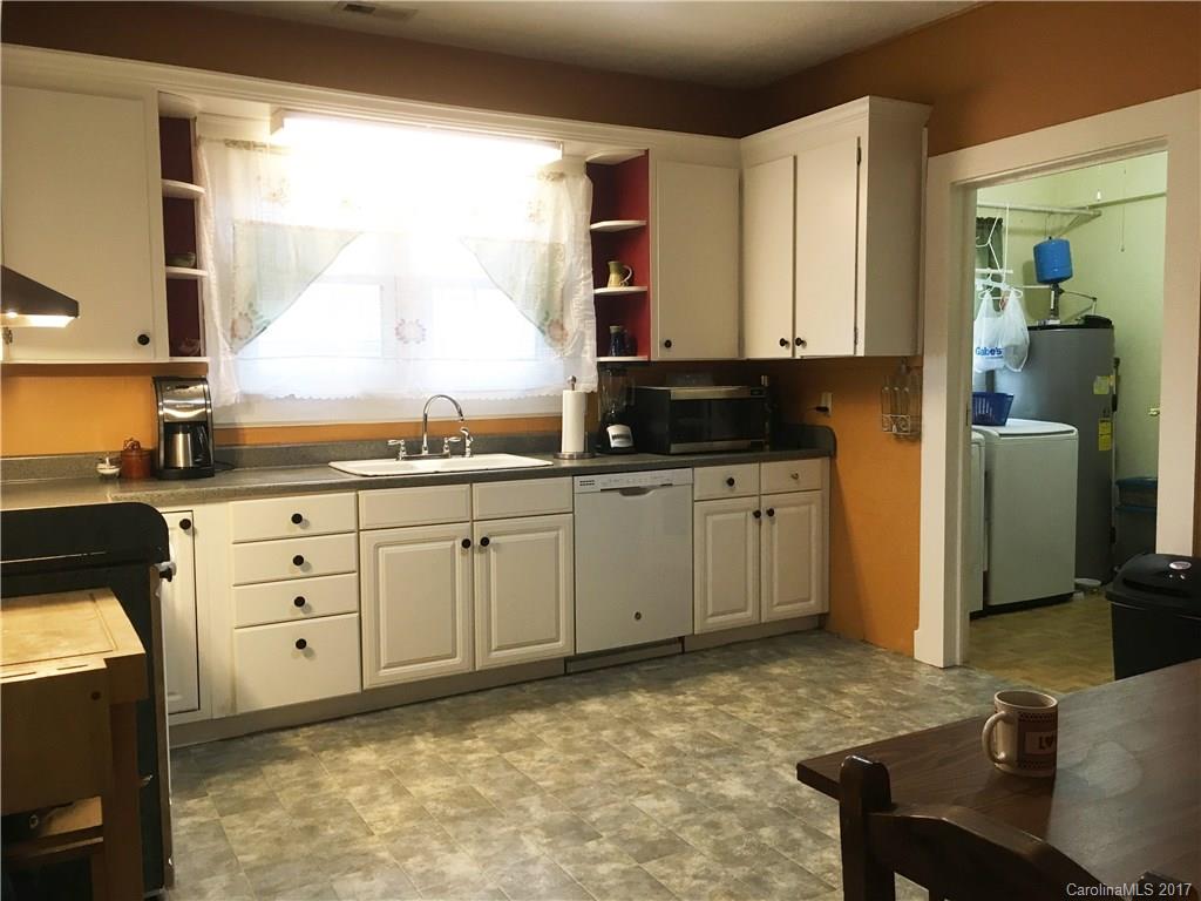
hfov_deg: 61.7
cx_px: 600
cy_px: 450
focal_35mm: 29
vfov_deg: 48.2
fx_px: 1006
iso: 80
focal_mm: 4.15
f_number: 2.2
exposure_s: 1/30
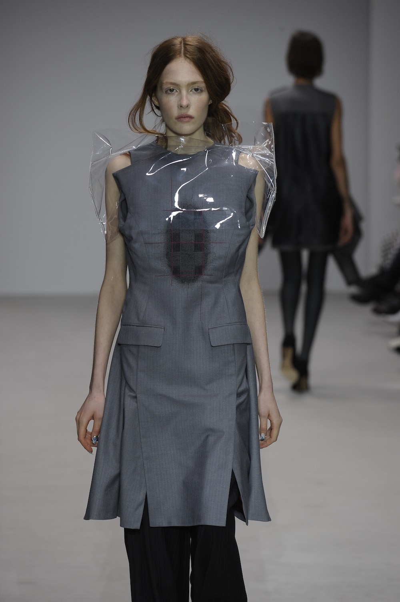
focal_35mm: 200
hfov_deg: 6.9
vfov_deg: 10.3
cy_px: 301
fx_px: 3338
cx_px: 200
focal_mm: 200
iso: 1000
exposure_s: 1/500
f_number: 5
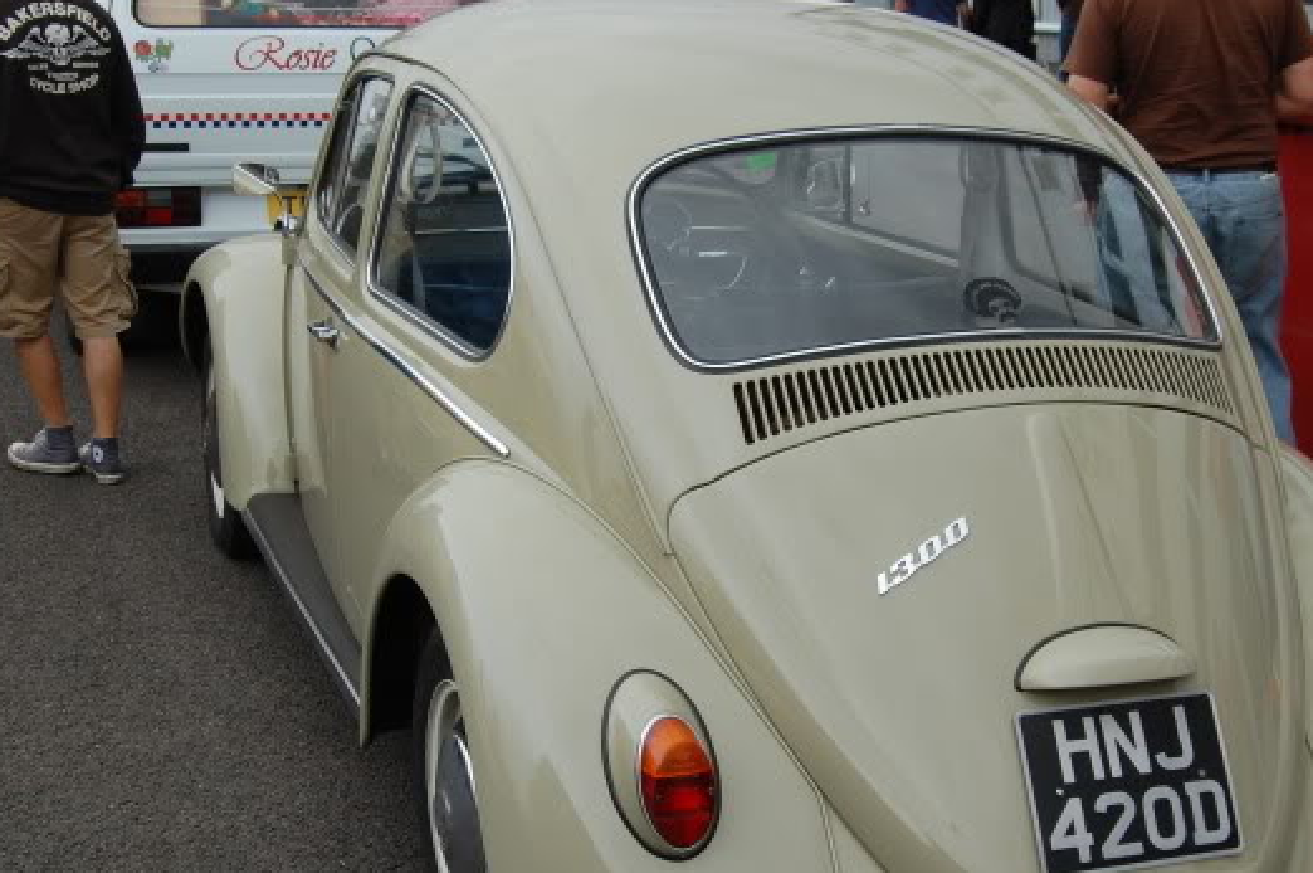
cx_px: 653
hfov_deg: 37.7
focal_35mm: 53
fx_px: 1923
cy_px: 442
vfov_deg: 25.6
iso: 200
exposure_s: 1/160
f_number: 6.3
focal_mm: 23
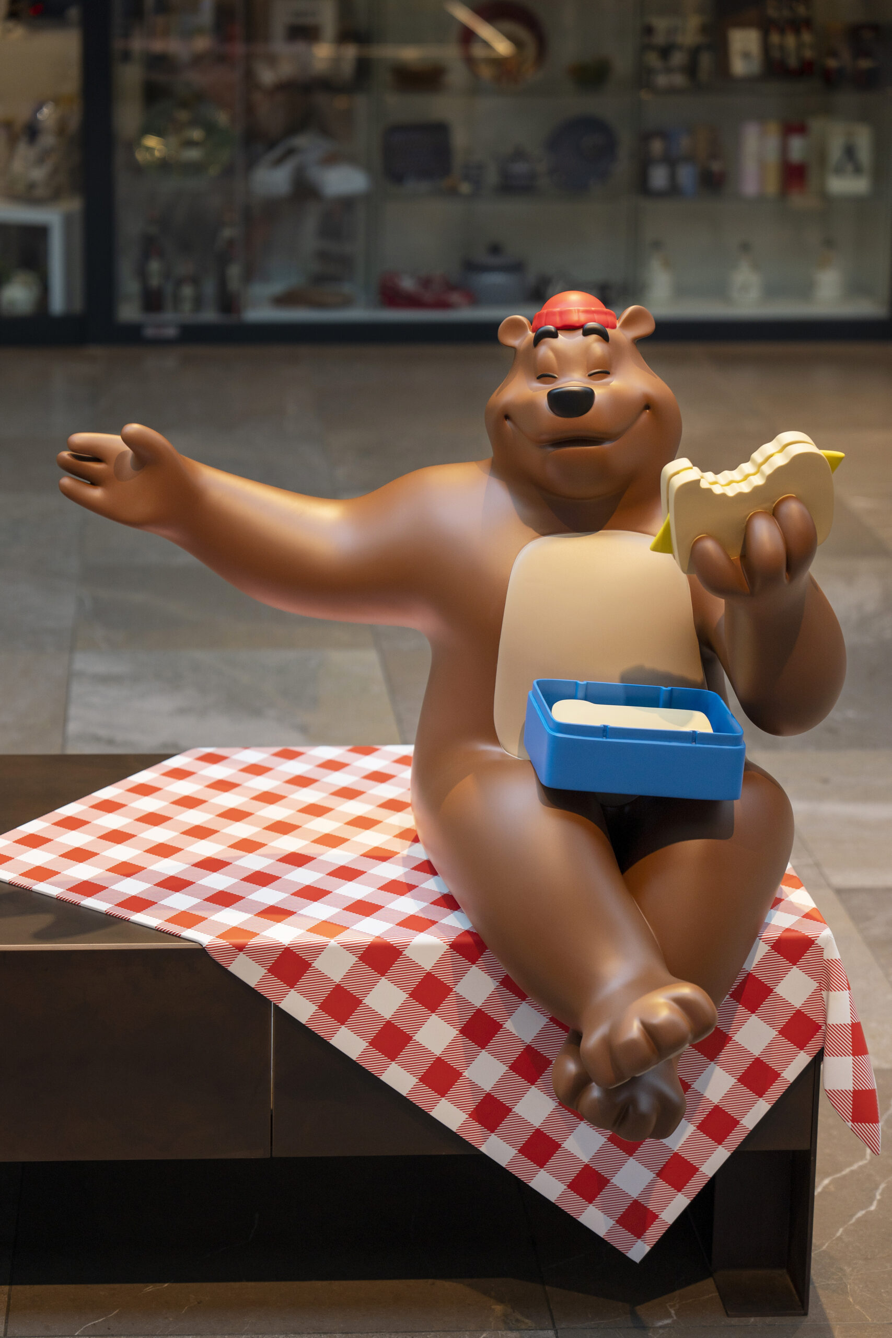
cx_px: 446
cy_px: 669
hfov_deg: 19.5
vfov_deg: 28.8
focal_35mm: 70
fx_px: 2601
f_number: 2.8
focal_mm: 70
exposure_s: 1/160
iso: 400
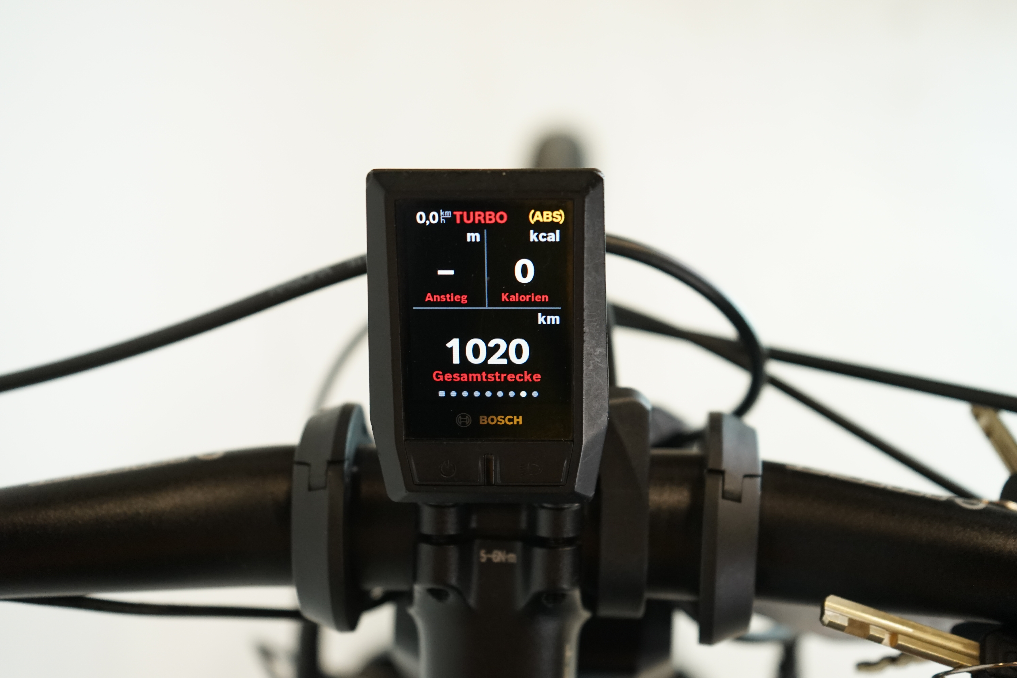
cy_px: 339
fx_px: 1384
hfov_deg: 40.3
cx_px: 508
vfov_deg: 27.5
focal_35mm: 49
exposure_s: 1/200
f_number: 4.5
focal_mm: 49
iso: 1250
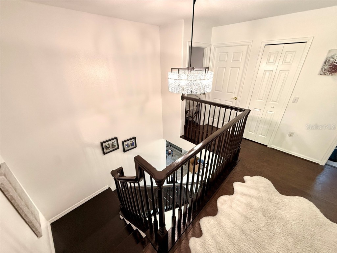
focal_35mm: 14
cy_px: 126
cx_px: 168
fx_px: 136
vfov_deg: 85.7
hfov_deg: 102.1
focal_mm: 2.22
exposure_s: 1/60
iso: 160
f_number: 2.2
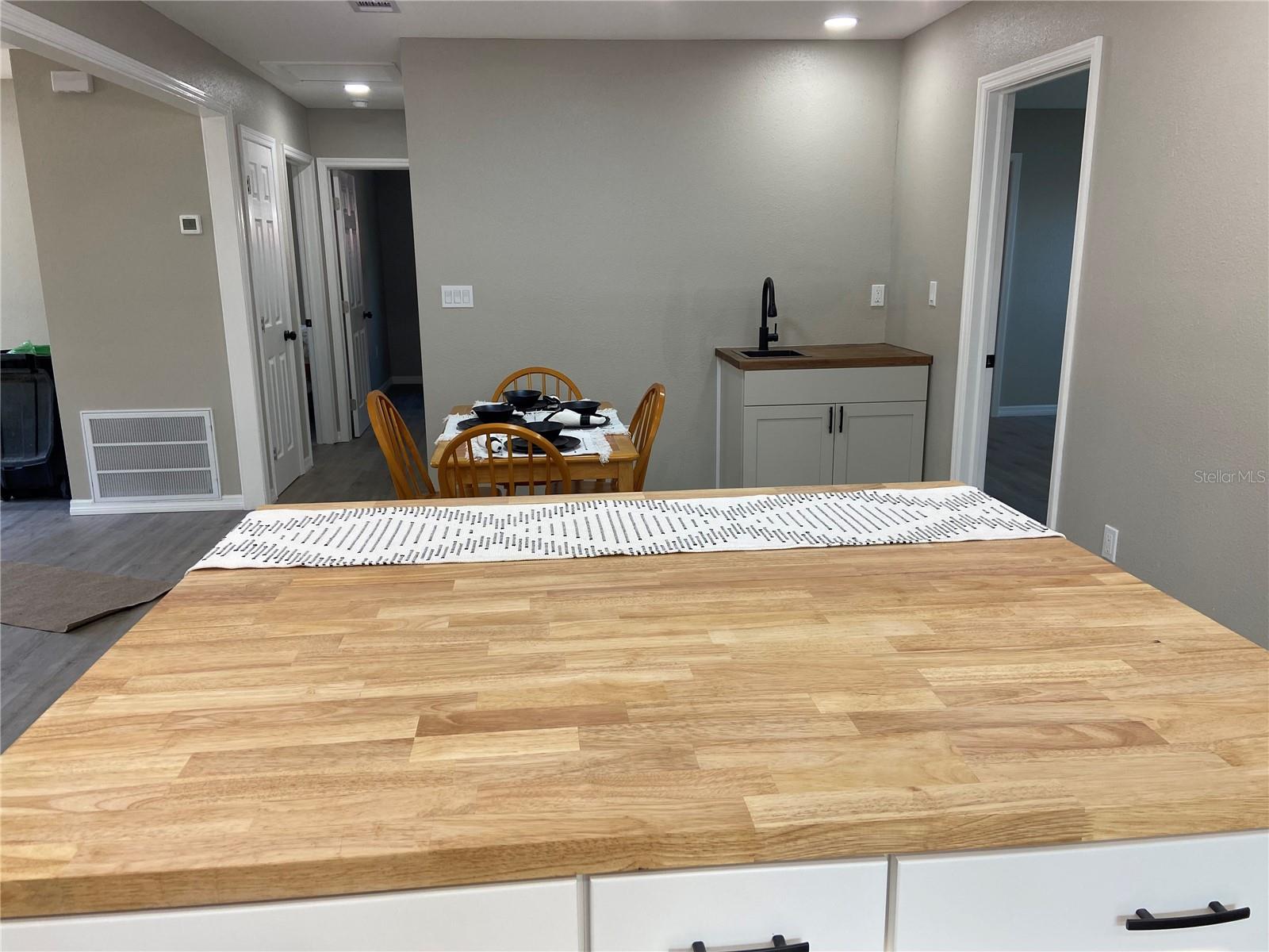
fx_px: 953
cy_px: 476
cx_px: 634
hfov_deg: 67.3
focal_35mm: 26
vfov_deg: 53.1
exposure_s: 1/120
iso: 80
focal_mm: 4.25
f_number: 1.8
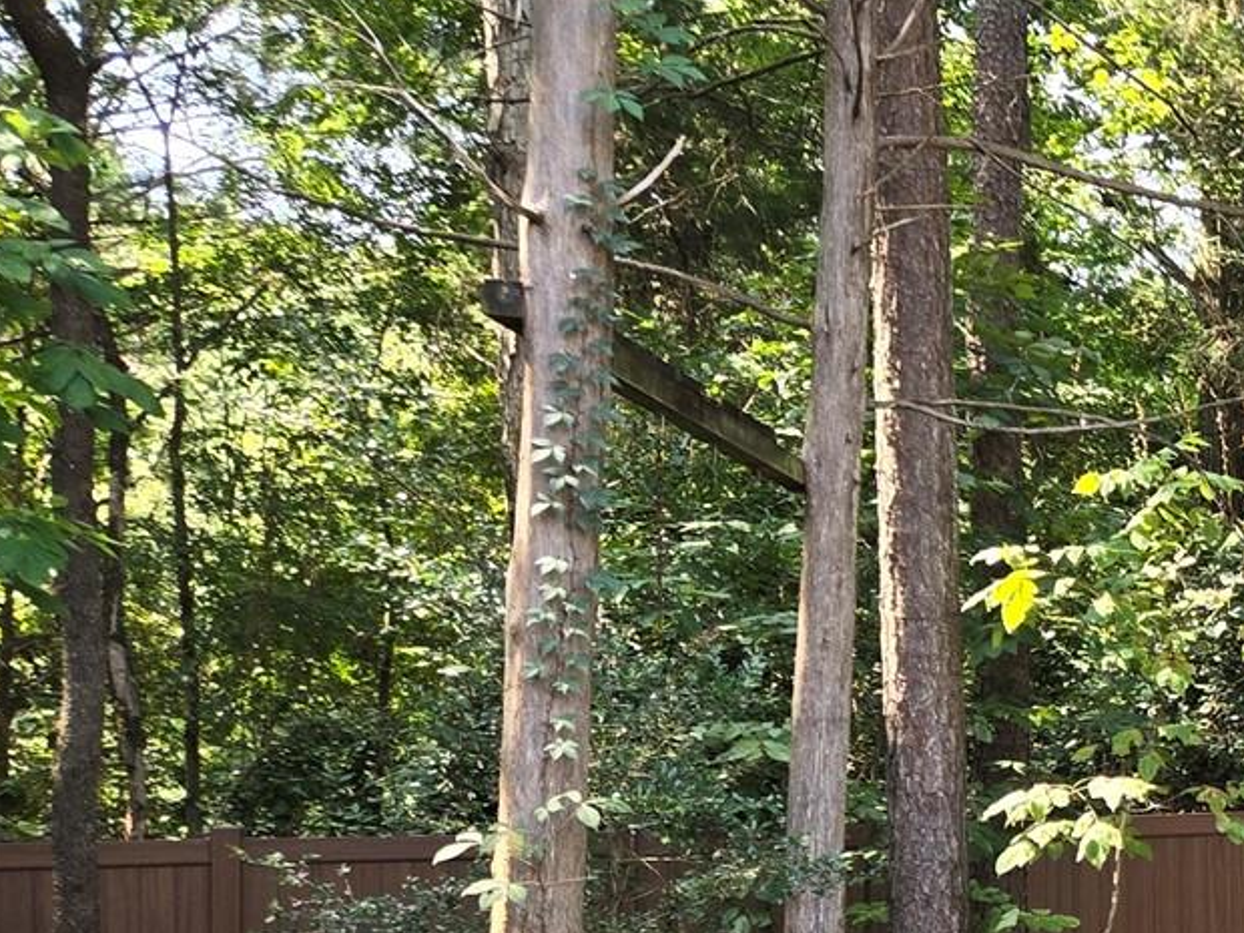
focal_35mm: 76
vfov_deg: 18.9
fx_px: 2731
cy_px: 909
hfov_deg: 20.5
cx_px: 2043
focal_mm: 5.4
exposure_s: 1/180
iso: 80
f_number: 1.8
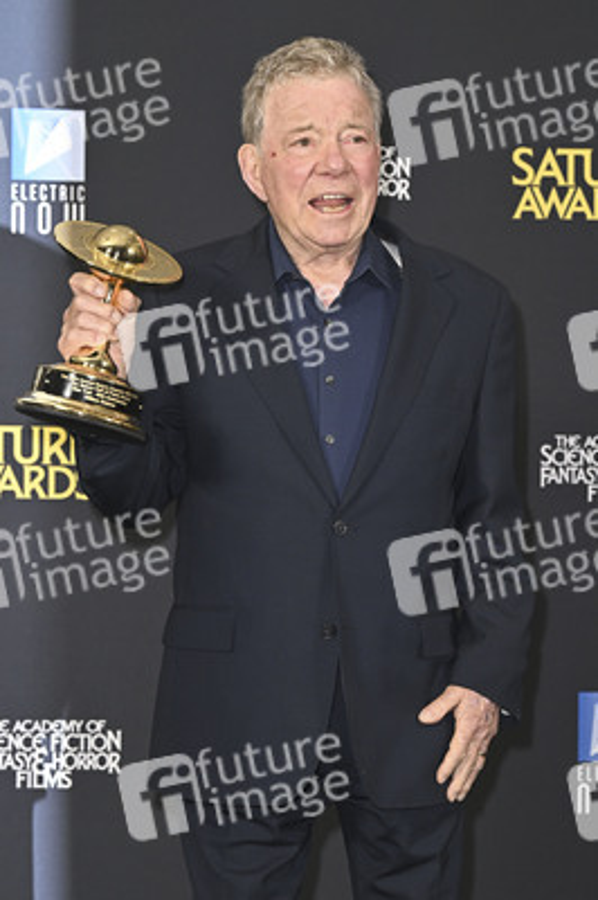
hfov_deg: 17.5
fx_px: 1947
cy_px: 450
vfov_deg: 26.0
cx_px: 299
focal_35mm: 78
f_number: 5
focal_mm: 78
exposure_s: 1/320
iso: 2000
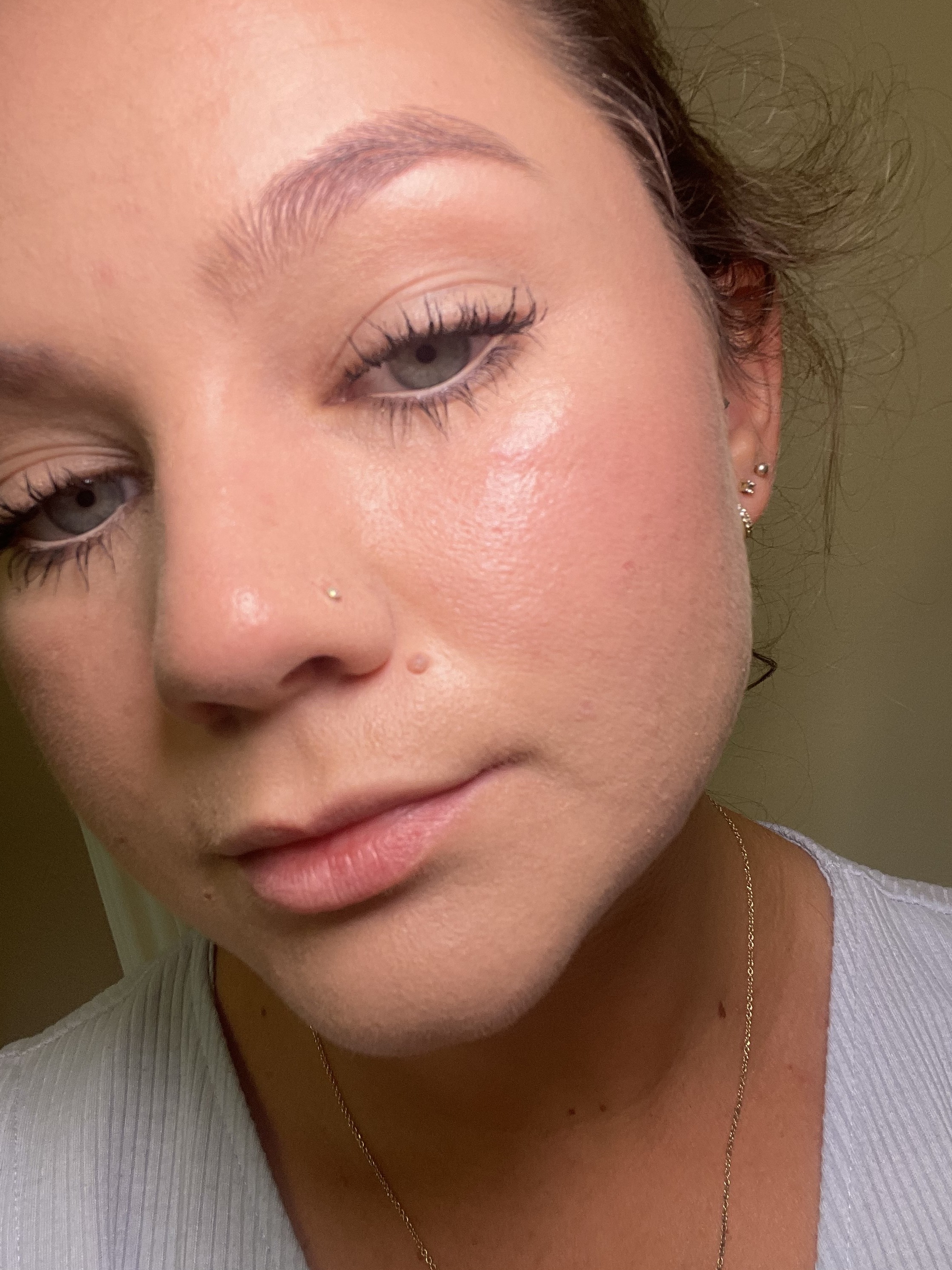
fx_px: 1137
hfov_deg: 45.4
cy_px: 618
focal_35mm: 31
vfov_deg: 58.3
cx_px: 472
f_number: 2.2
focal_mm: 2.71
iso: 64
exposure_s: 1/120
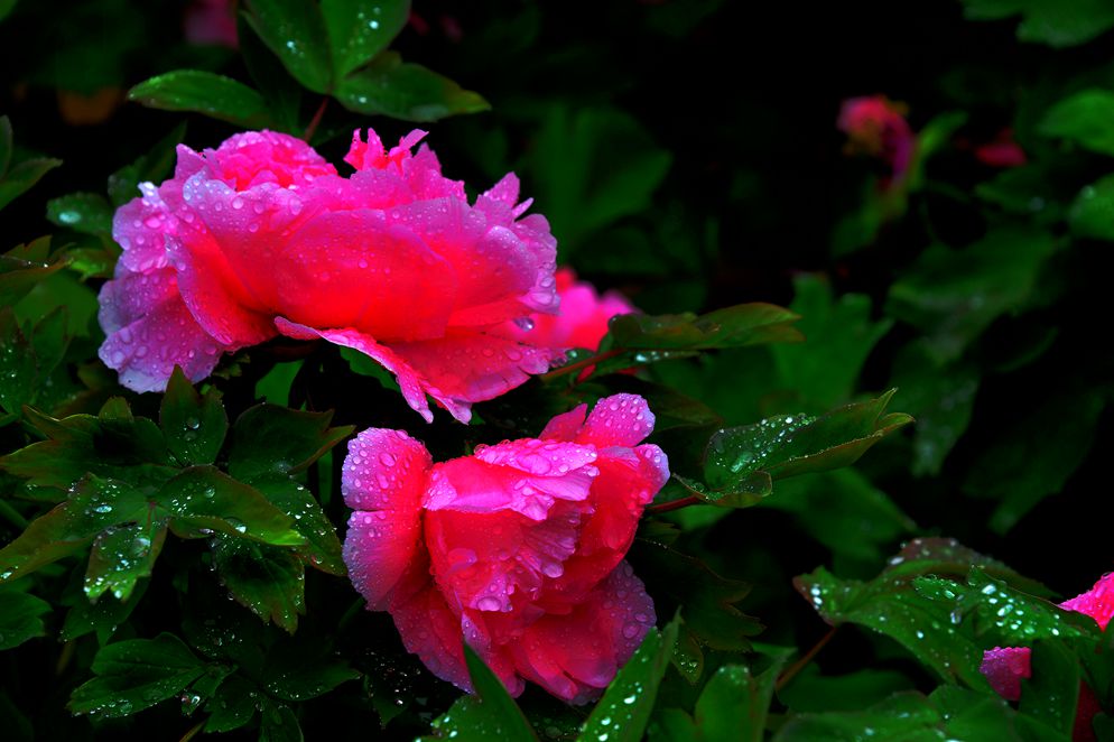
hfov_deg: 12.8
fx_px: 4949
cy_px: 371
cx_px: 557
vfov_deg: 8.6
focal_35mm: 160
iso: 360
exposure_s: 1/125
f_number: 7.1
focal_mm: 160
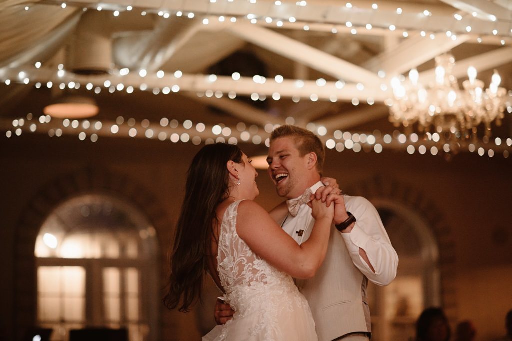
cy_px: 170
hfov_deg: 23.9
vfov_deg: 16.1
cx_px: 256
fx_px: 1208
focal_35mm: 85
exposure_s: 1/250
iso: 1600
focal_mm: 85
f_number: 1.6
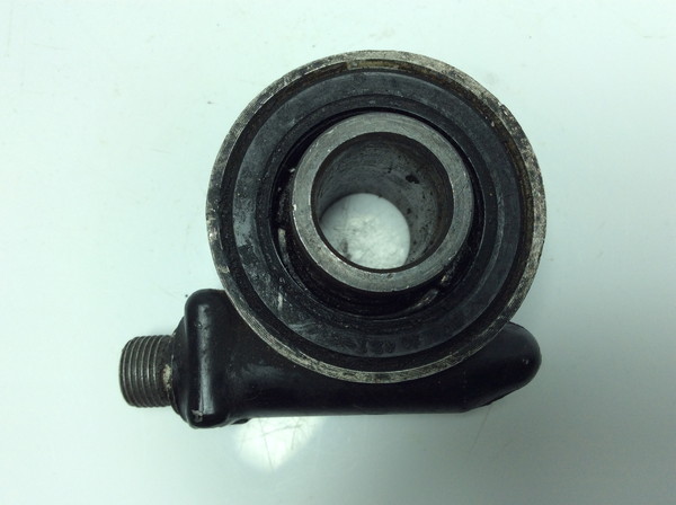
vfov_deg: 44.0
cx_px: 338
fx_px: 624
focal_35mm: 32
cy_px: 252
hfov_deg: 56.9
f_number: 2.4
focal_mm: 3.3
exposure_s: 1/292
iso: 32
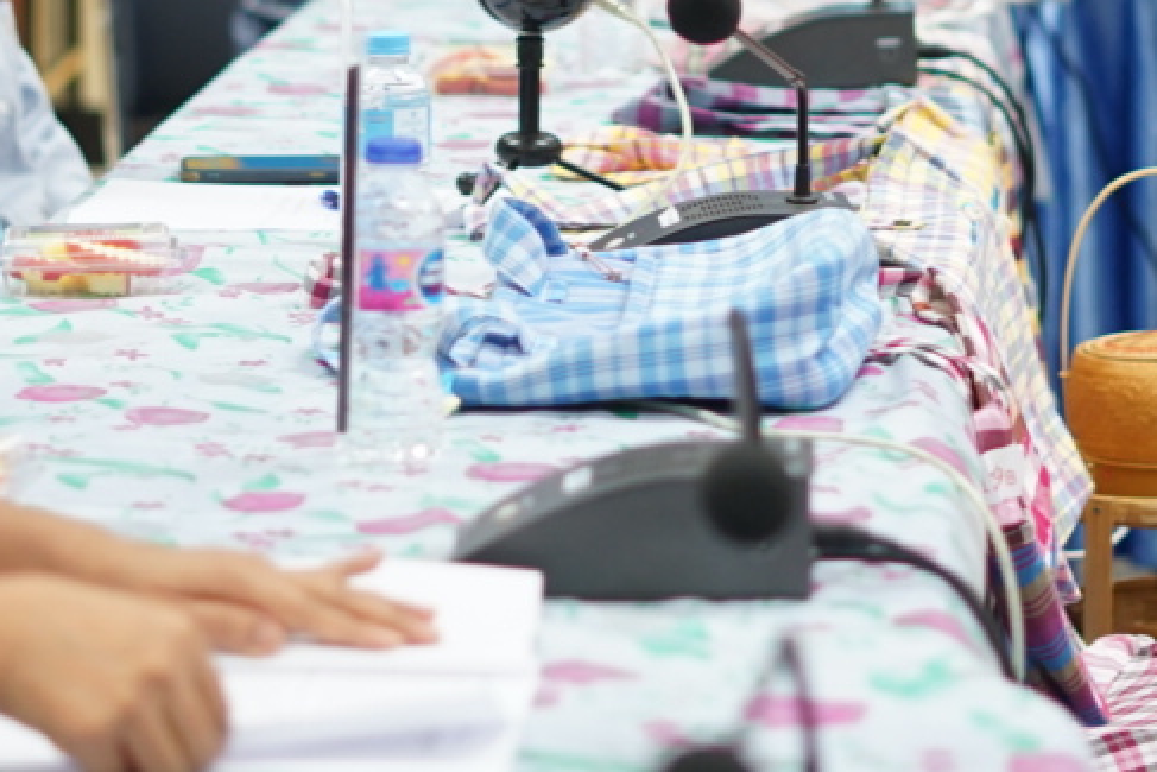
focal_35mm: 166
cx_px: 694
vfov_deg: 8.2
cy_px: -107
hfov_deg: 12.4
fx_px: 5336
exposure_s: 1/100
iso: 400
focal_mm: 50
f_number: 1.8
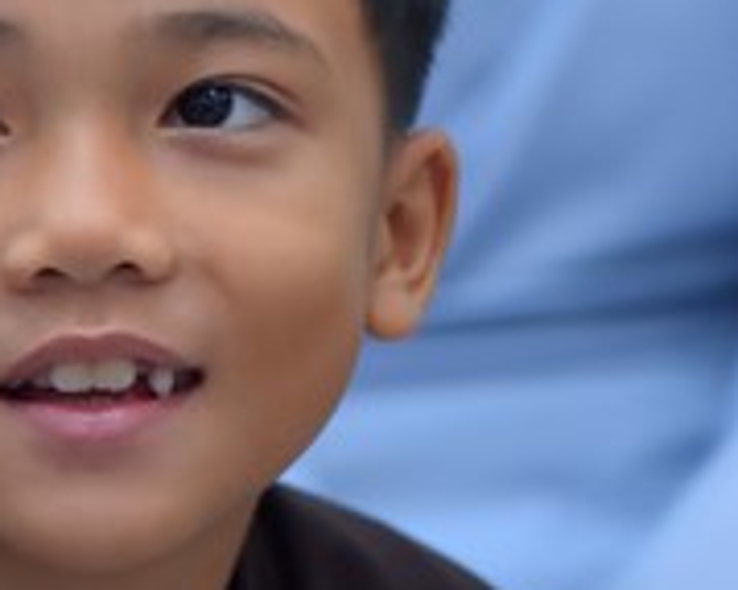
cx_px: 153
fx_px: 7815
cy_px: 202
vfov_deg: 4.3
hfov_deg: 5.4
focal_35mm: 358
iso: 1250
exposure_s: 1/125
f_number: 4.5
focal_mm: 105
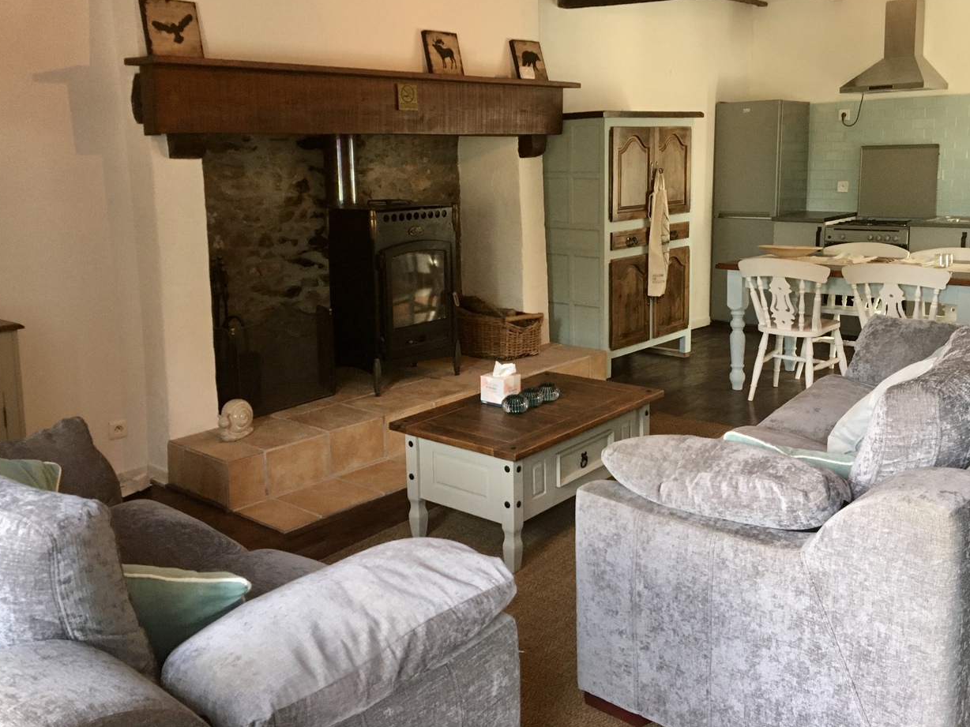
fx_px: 953
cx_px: 481
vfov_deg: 41.7
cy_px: 303
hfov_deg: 54.0
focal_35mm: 34
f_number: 2.2
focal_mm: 4.15
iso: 160
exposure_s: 1/33
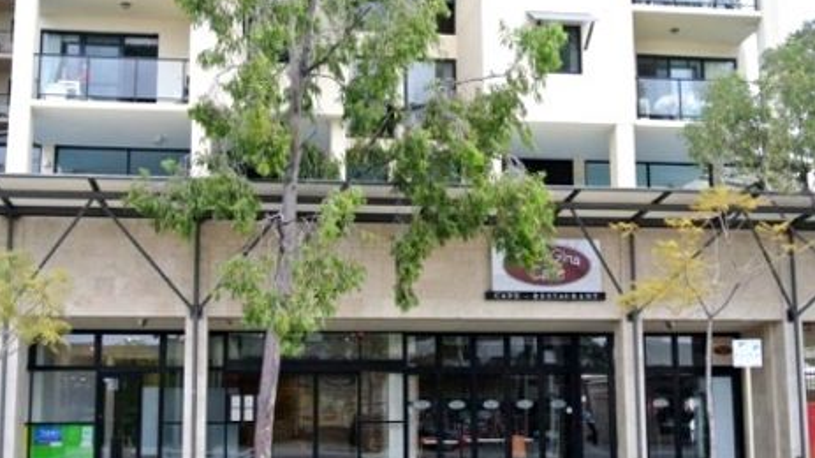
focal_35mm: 50
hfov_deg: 41.3
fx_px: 1080
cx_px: 403
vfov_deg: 23.9
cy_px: 255
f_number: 4.5
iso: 100
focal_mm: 17.5
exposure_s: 1/80
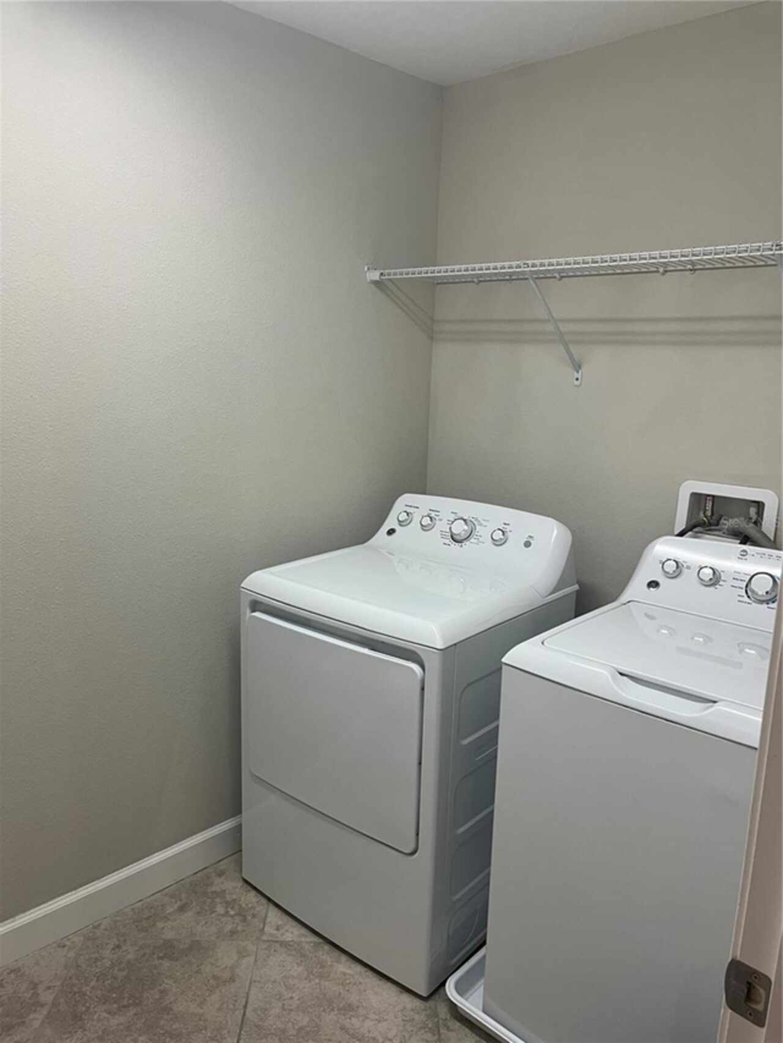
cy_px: 522
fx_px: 784
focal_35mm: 26
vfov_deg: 67.3
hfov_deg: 53.1
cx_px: 392
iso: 100
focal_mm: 5.1
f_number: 1.6
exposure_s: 1/60
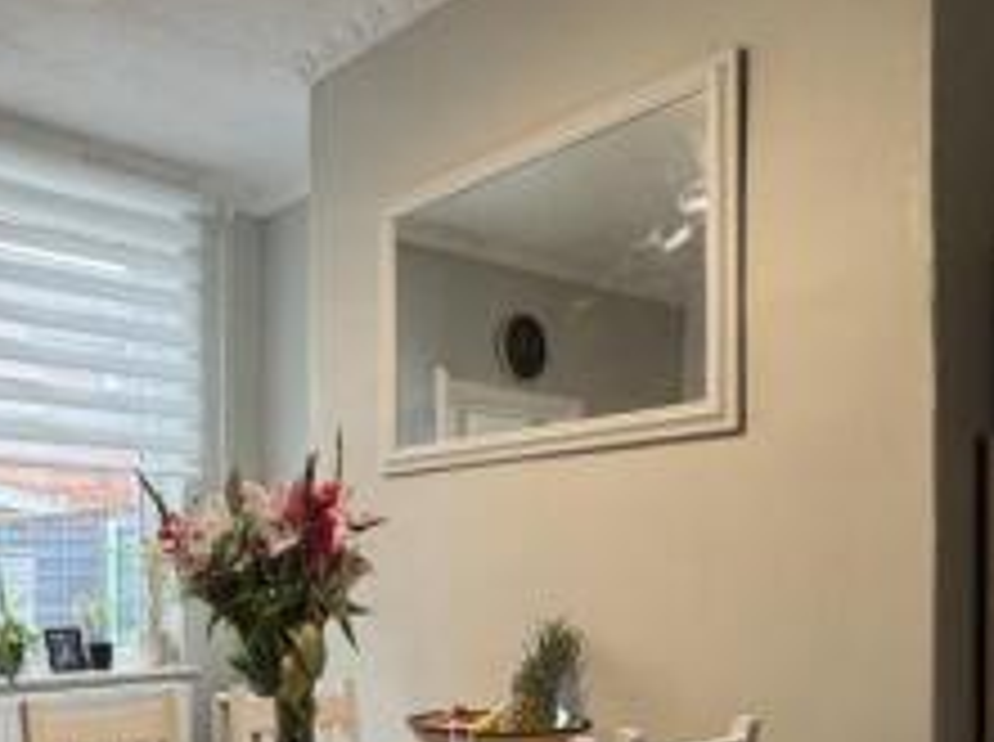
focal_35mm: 37
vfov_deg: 37.1
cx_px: 322
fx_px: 1061
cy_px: 600
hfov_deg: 49.2
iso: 160
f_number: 2.2
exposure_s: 1/100
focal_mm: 2.22
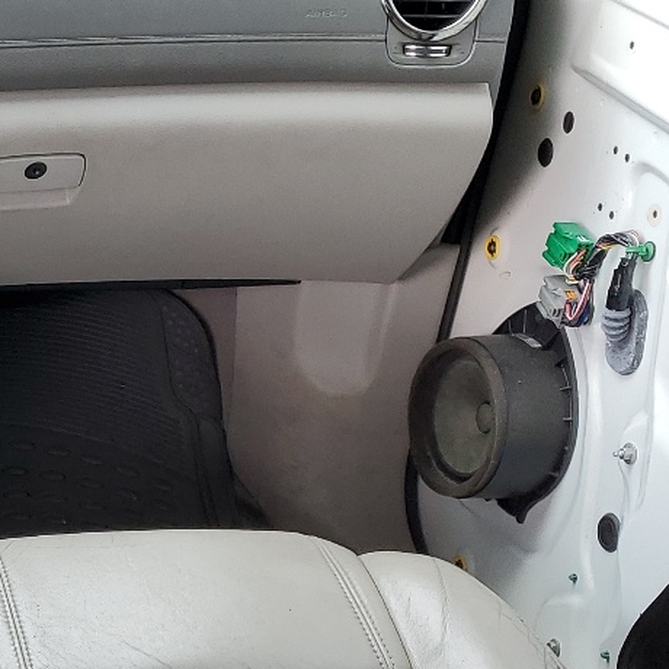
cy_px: 554
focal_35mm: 80
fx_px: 1749
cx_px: -375
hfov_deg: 18.7
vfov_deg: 21.3
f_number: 1.5
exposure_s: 1/141
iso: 50
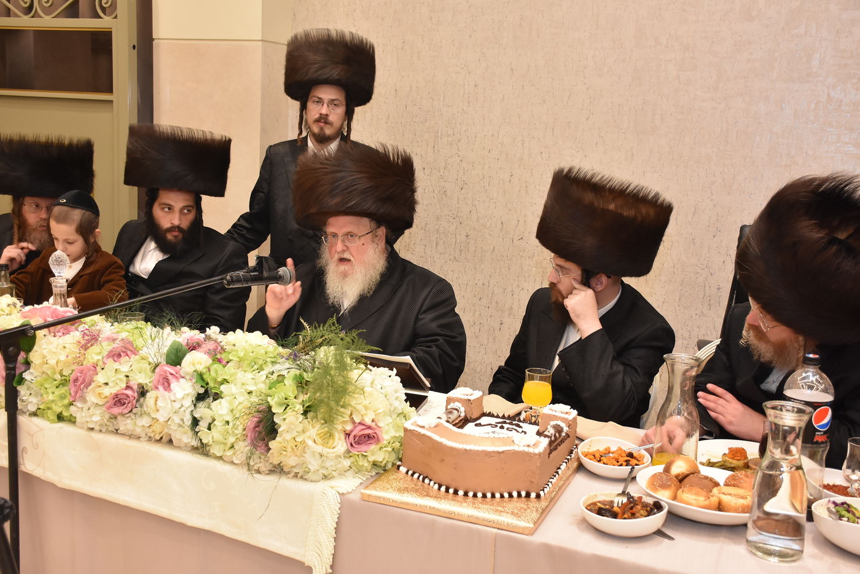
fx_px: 932
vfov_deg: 34.2
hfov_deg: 49.5
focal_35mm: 39
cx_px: 430
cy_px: 287
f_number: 5.6
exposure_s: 1/125
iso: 1600
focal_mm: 26
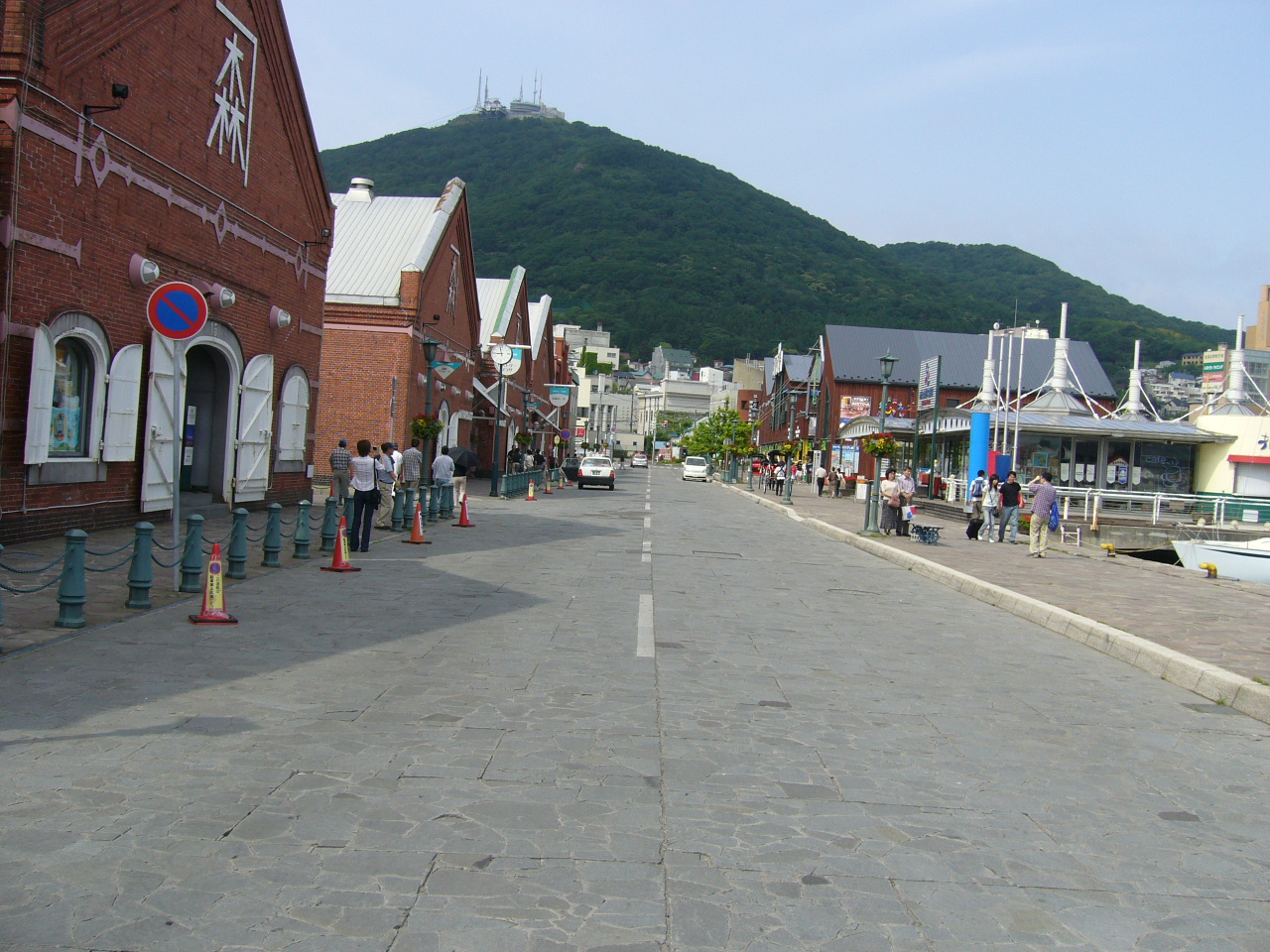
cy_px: 476
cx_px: 635
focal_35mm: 35
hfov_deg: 52.6
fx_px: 1284
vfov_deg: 40.7
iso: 80
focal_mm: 5.8
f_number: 5.6
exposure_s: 1/250
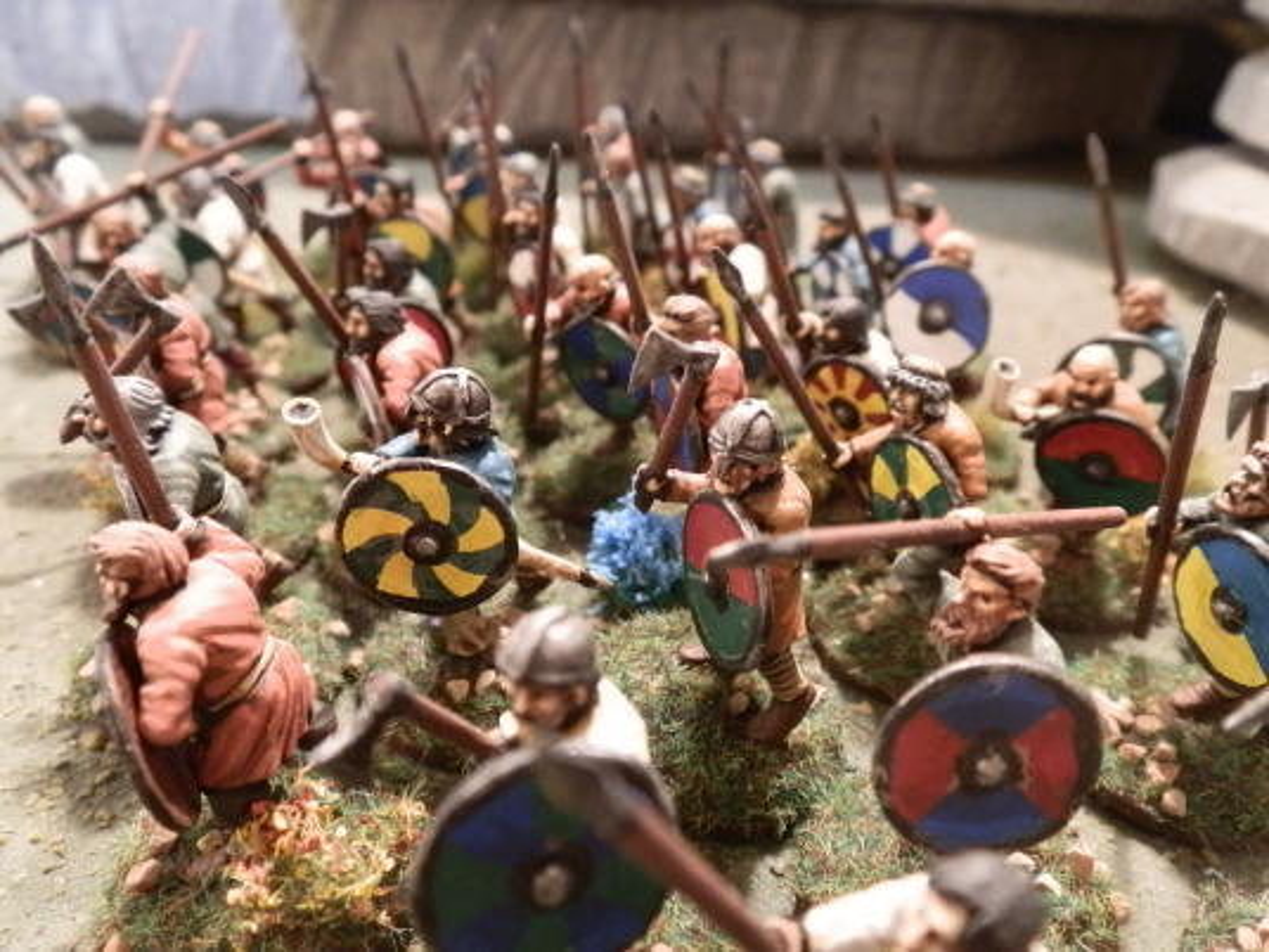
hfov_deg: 63.4
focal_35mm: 28
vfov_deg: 49.7
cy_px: 476
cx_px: 634
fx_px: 1026
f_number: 3.1
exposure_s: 1/30
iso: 400
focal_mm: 5
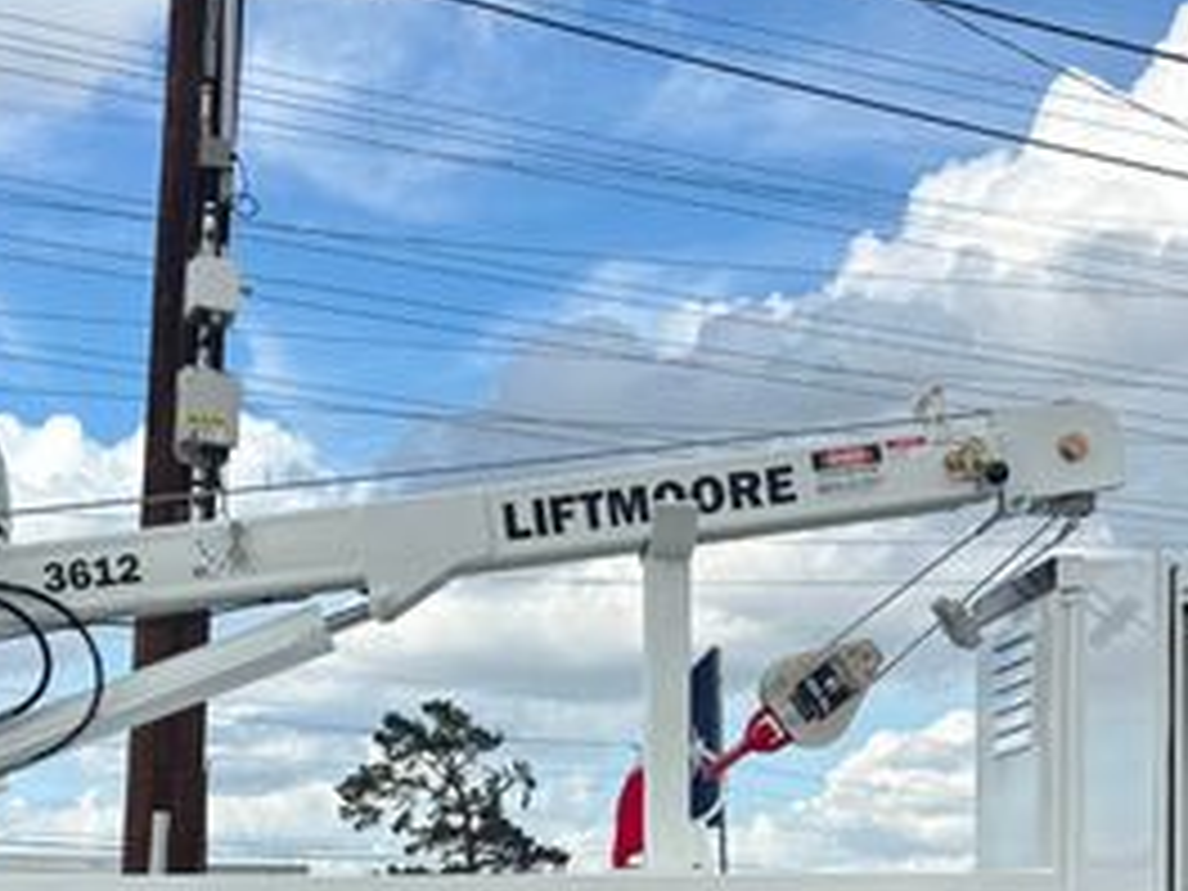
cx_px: 585
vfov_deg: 21.9
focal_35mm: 63
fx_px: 2162
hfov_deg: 30.7
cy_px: 1012
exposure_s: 1/3311
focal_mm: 5.96
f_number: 1.6
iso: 50
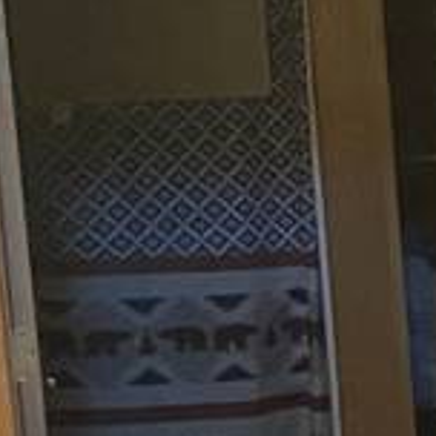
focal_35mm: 181
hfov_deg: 8.0
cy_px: 502
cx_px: 1420
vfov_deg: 9.5
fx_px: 2579
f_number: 1.8
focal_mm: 4.25
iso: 500
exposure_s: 1/40
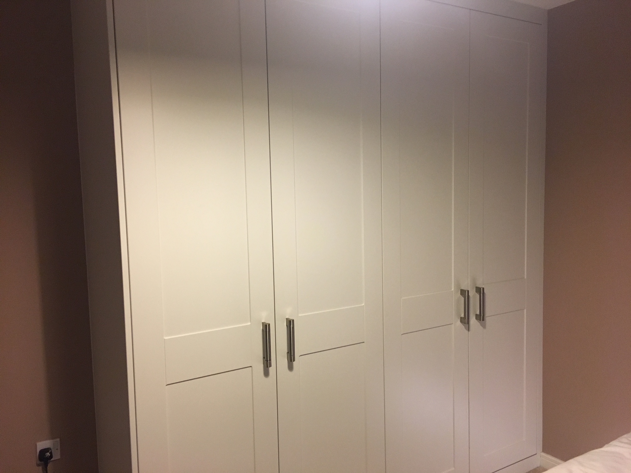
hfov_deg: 61.7
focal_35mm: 29
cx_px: 316
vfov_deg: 48.2
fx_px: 529
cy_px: 236
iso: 200
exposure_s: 1/33
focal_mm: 4.15
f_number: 2.2
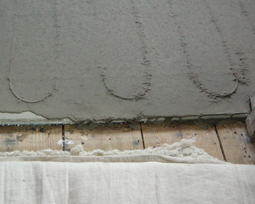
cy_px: 95
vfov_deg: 30.2
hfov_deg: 36.9
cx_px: 84
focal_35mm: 50
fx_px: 377
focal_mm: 7.5
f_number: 2.7
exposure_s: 1/144
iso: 810
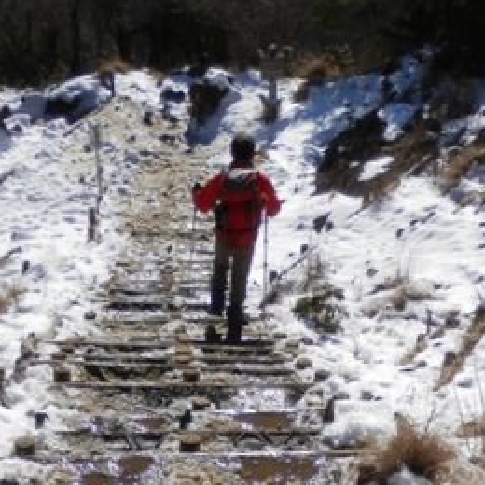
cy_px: 694
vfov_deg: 21.8
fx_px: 1078
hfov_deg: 25.3
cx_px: 177
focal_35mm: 68
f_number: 8.7
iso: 80
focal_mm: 4.5
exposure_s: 1/250
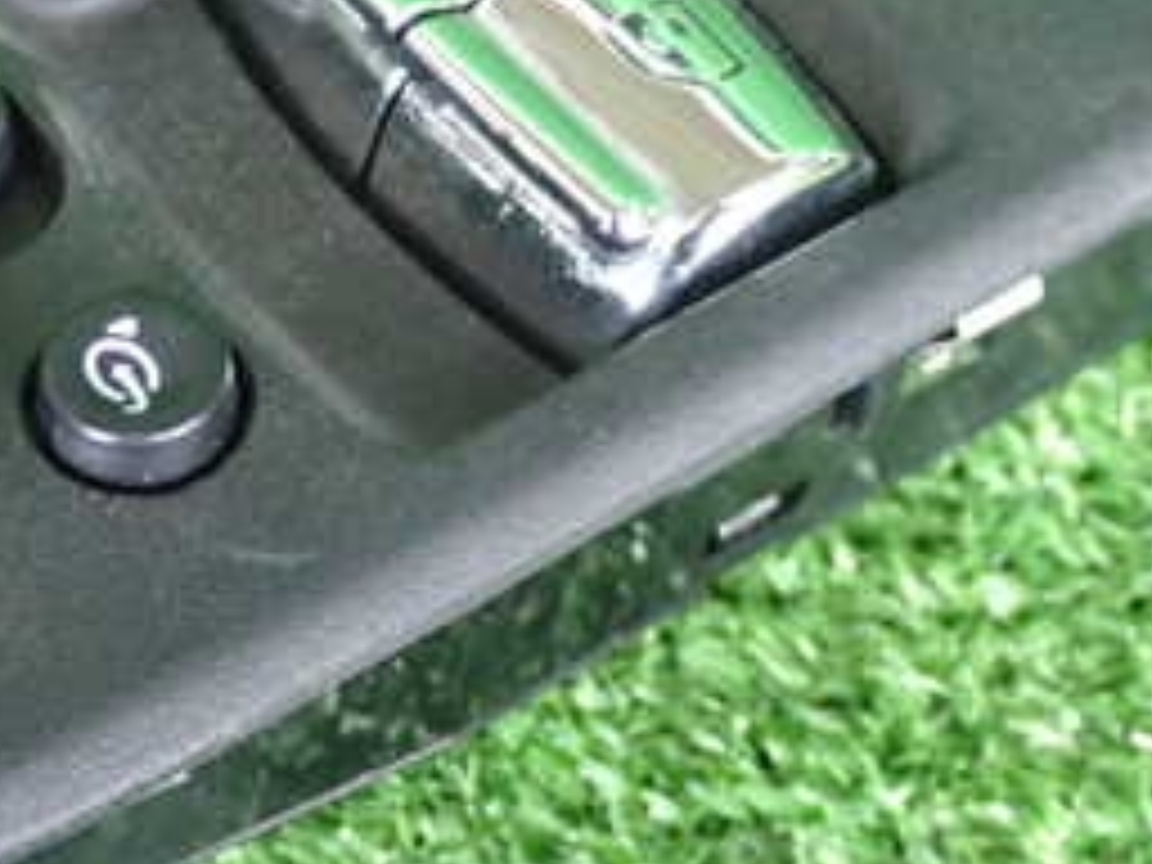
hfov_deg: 20.2
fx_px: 3195
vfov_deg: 15.4
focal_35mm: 96
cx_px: 234
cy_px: 378
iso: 400
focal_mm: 7.31
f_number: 2.8
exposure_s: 1/40
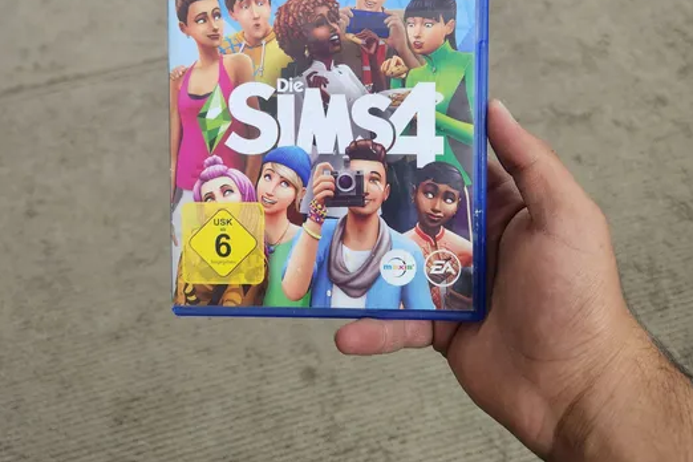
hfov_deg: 57.2
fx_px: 635
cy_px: 108
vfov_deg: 38.8
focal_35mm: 33
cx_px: 337
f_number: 1.8
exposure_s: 1/101
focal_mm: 5.4
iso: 200
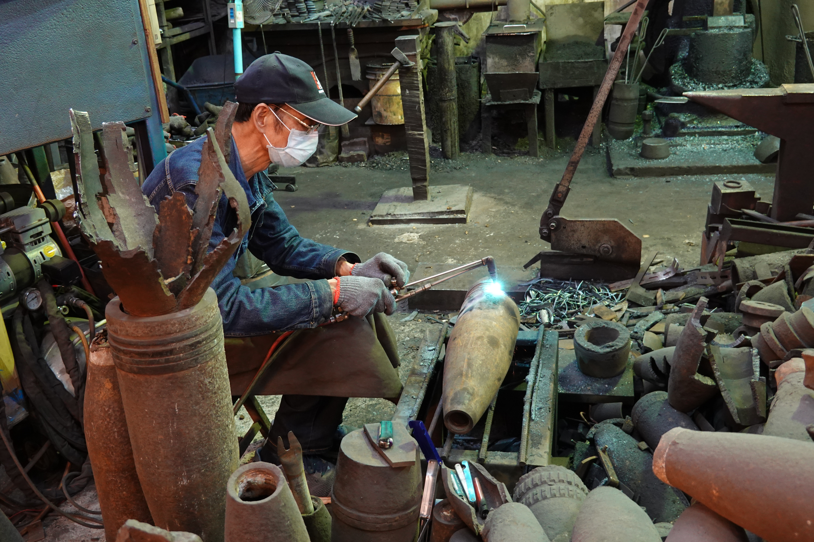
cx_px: 407
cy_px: 271
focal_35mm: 37
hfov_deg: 51.9
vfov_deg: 35.9
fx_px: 837
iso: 800
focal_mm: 13.84
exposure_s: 1/10
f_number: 3.5
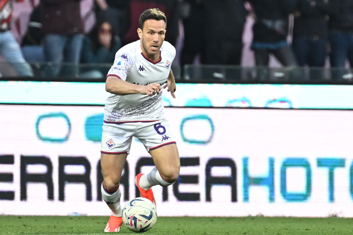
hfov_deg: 3.3
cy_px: 117
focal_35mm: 621
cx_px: 179
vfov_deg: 2.2
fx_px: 6090
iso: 3200
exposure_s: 1/1600
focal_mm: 400
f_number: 4
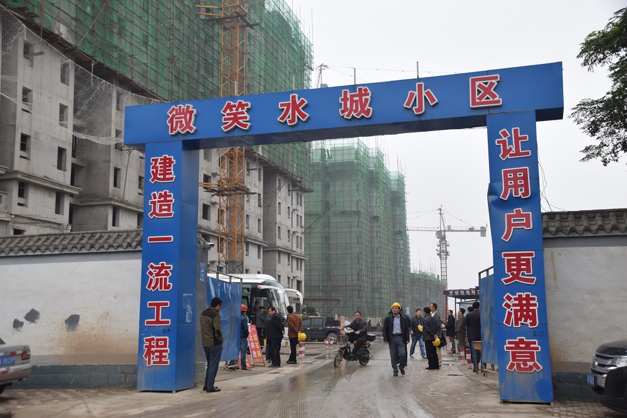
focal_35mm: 48
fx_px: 836
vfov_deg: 28.1
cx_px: 314
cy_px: 209
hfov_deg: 41.1
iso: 400
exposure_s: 1/200
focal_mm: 32
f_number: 7.1
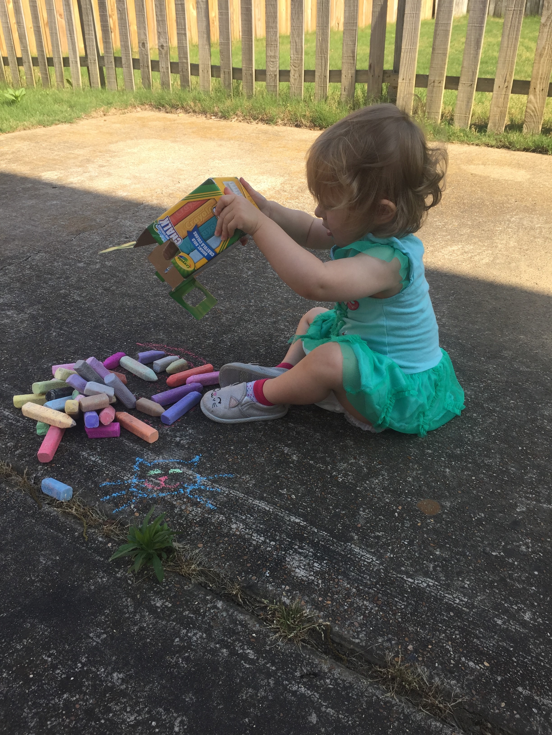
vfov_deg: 61.7
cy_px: 368
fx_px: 617
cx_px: 276
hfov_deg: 48.2
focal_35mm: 29
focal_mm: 4.15
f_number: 2.2
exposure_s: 1/648
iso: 32
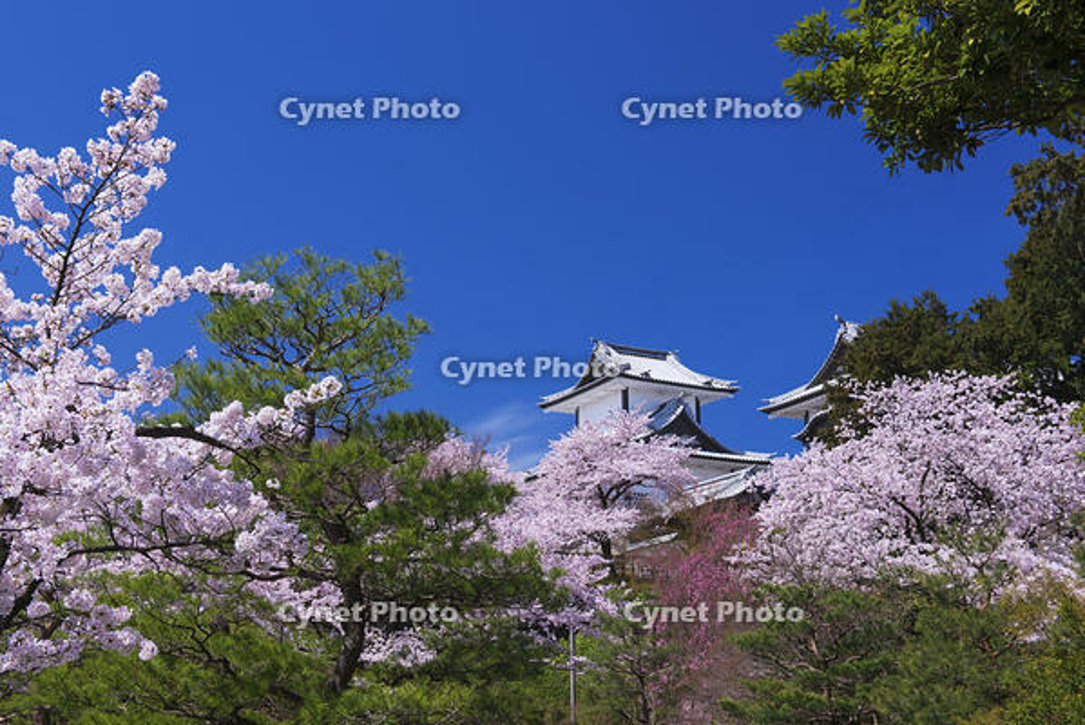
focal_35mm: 52
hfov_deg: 38.2
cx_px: 542
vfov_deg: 26.0
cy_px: 362
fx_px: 1568
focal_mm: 52
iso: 100
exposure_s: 1/50
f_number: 11
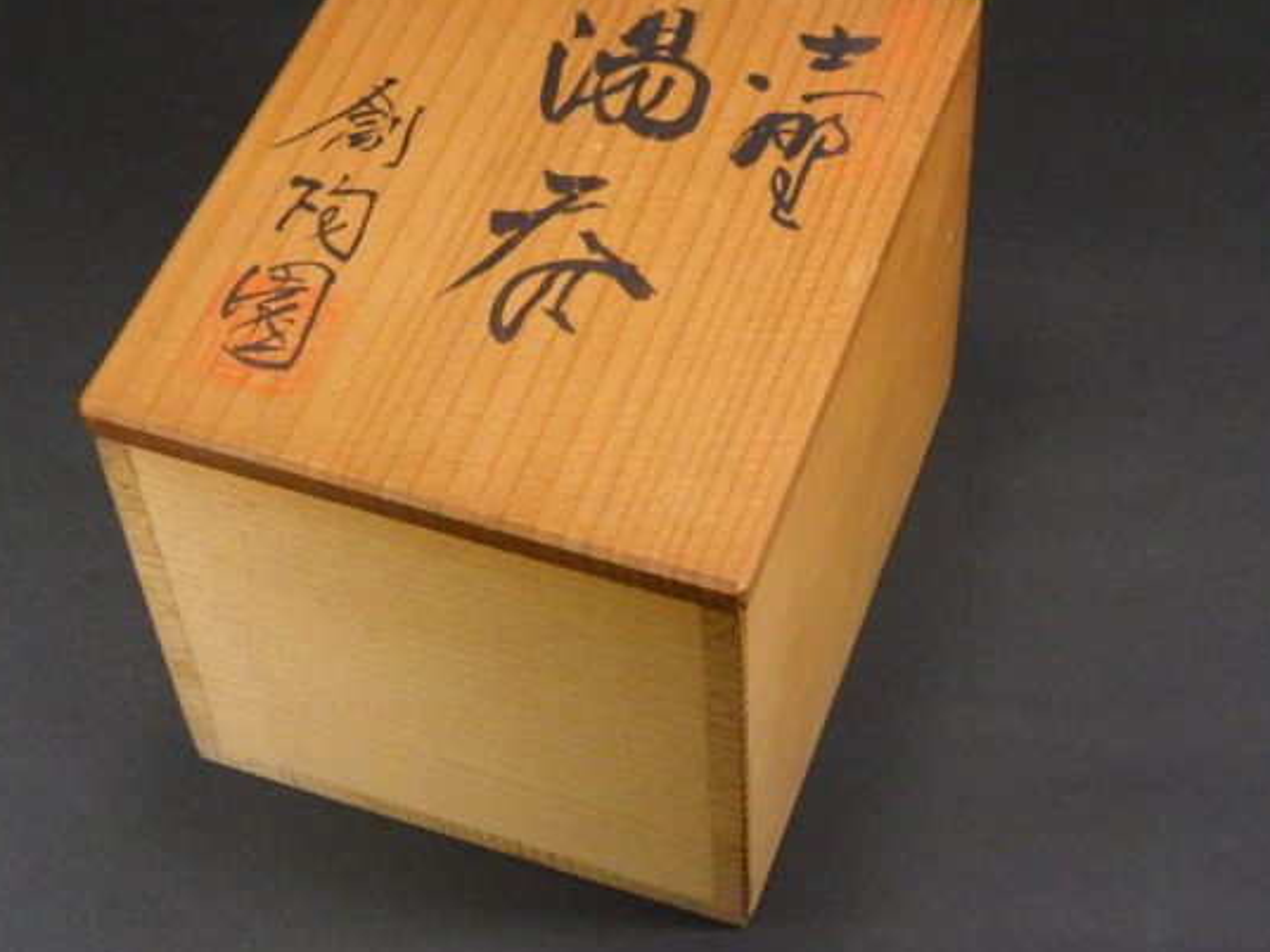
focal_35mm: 74
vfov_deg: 19.9
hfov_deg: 26.3
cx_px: 540
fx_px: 2715
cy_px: 398
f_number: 4.6
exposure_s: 1/60
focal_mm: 11.1
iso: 320
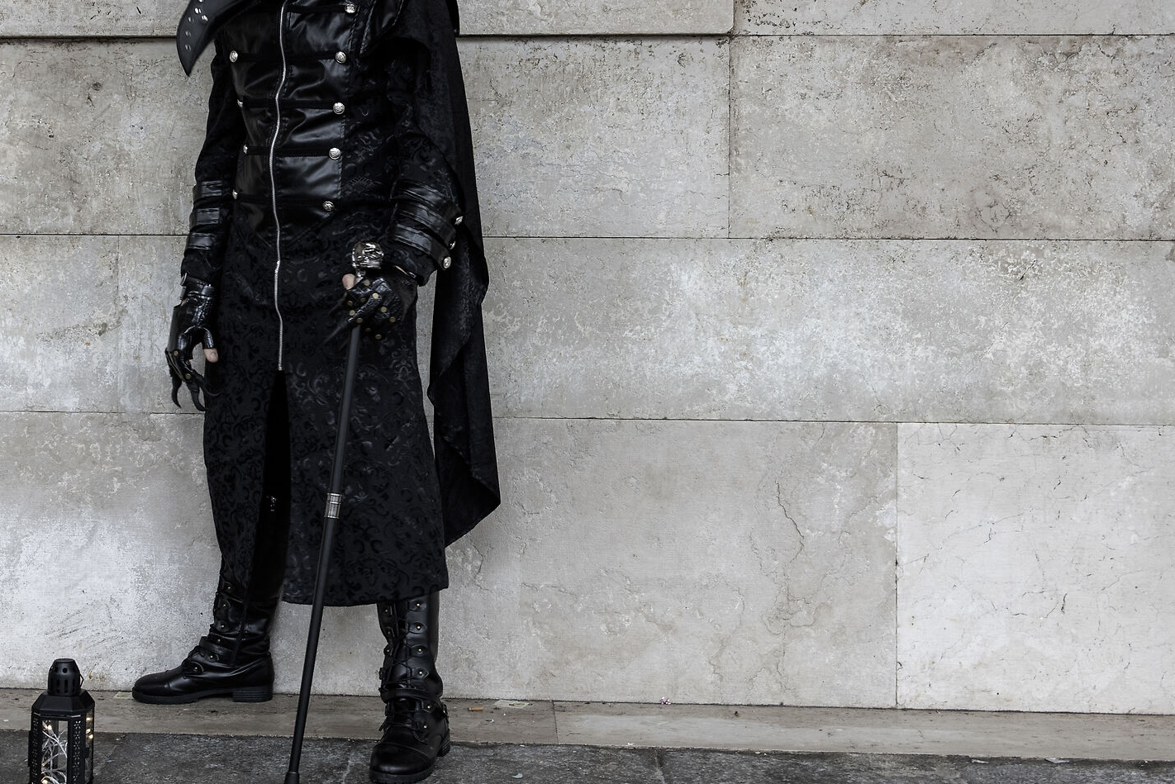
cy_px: 239
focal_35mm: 54
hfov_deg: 36.3
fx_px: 1763
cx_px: 342
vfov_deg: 24.9
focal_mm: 32
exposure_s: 1/40
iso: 500
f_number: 6.3
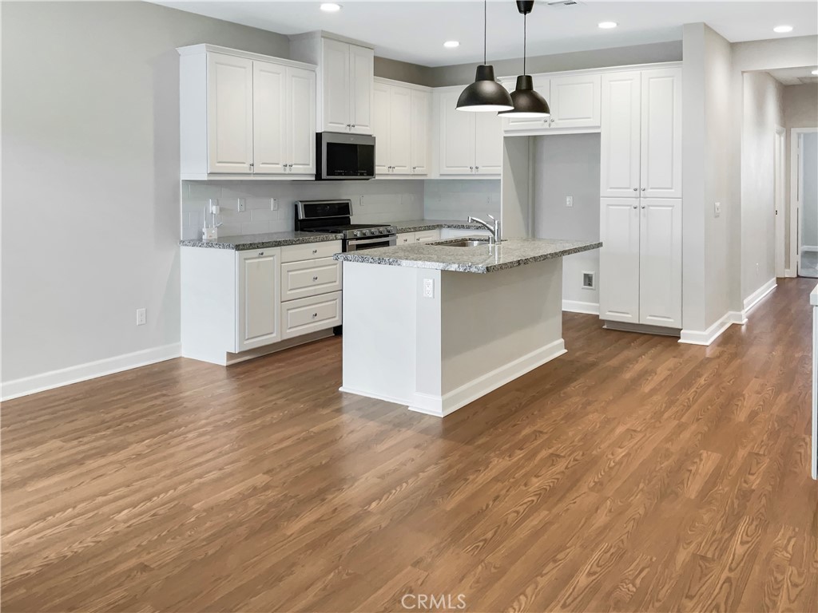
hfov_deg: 61.7
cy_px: 306
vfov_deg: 48.2
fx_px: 685
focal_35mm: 29
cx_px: 409
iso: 40
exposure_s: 1/60
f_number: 1.8
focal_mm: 3
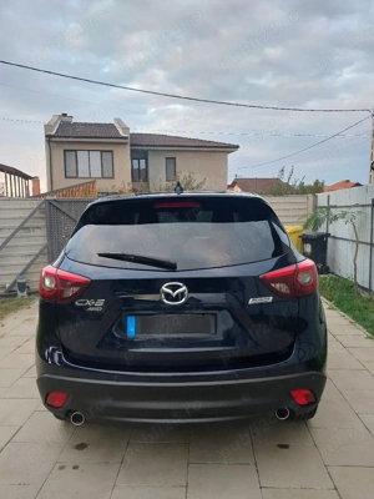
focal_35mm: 27
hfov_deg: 51.4
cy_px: 250
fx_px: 389
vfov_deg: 65.3
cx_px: 187
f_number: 1.8
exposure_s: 1/50
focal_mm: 4
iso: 64
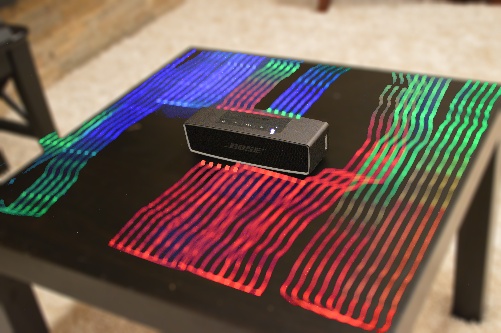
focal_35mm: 48
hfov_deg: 41.1
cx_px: 250
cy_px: 166
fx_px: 667
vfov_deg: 28.0
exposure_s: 1/8
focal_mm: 32
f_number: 4.8
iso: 3200
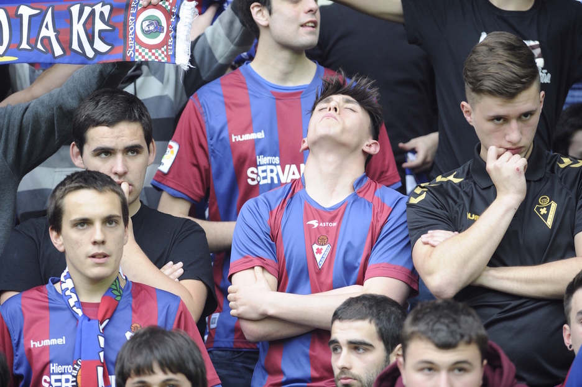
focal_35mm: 300
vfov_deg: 4.6
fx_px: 4845
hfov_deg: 6.9
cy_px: 194
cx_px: 291
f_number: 4.5
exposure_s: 1/400
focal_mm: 300
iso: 2000
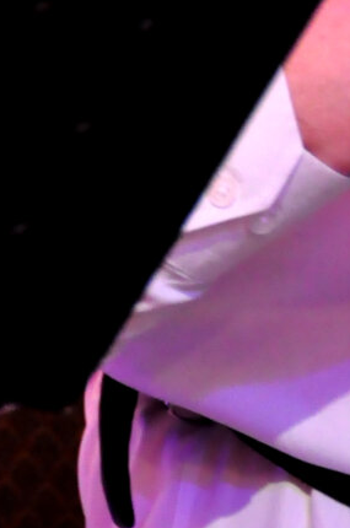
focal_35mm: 1283
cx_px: 714
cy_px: -101
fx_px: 18785
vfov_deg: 1.6
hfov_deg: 1.1
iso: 3200
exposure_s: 1/60
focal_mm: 200
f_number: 5.6
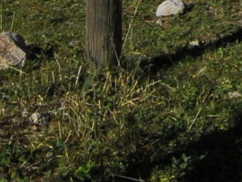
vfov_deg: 6.8
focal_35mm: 194
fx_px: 1356
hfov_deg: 9.0
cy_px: -391
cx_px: 621
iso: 400
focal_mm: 18
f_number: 9
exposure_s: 1/320
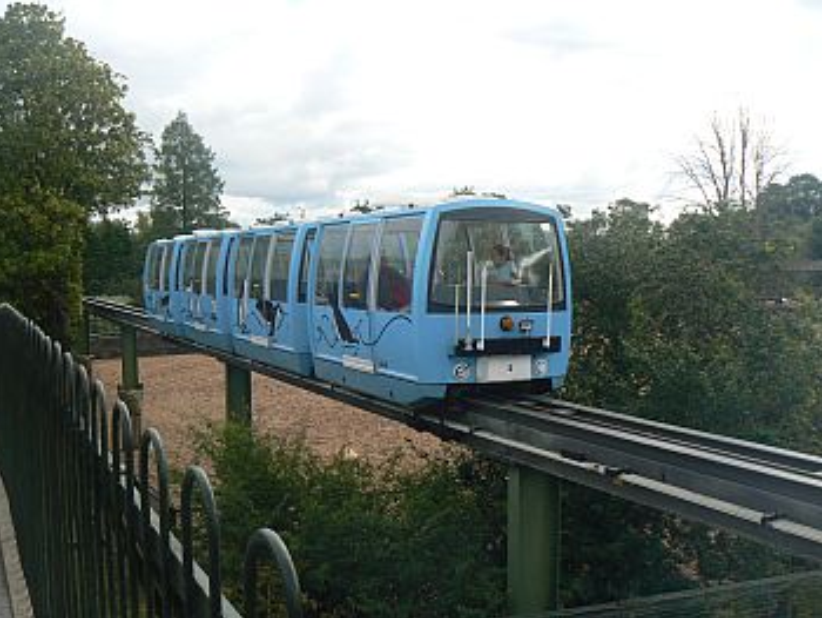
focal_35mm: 37
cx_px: 409
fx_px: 879
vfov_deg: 38.7
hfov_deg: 50.1
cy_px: 315
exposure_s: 1/400
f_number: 5.6
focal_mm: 6
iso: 80
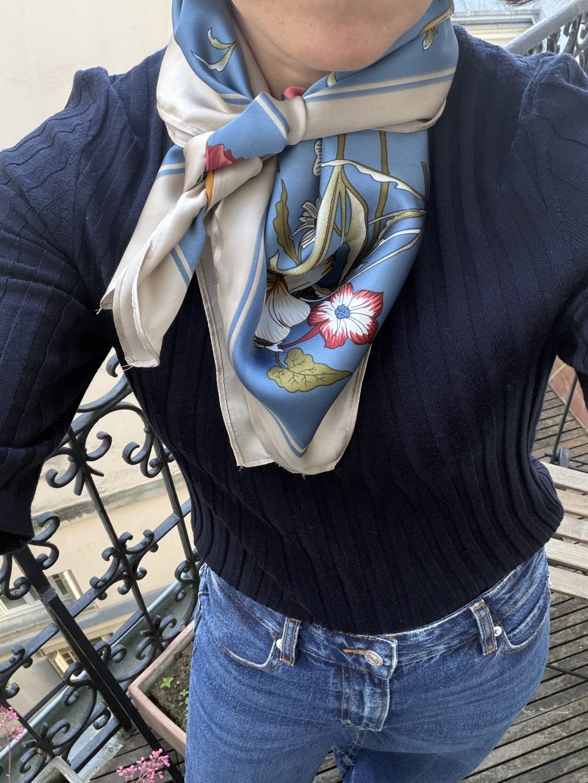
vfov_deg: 60.0
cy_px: 392
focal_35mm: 30
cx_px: 294
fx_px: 679
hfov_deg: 46.8
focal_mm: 2.71
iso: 80
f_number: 1.9
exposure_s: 1/80
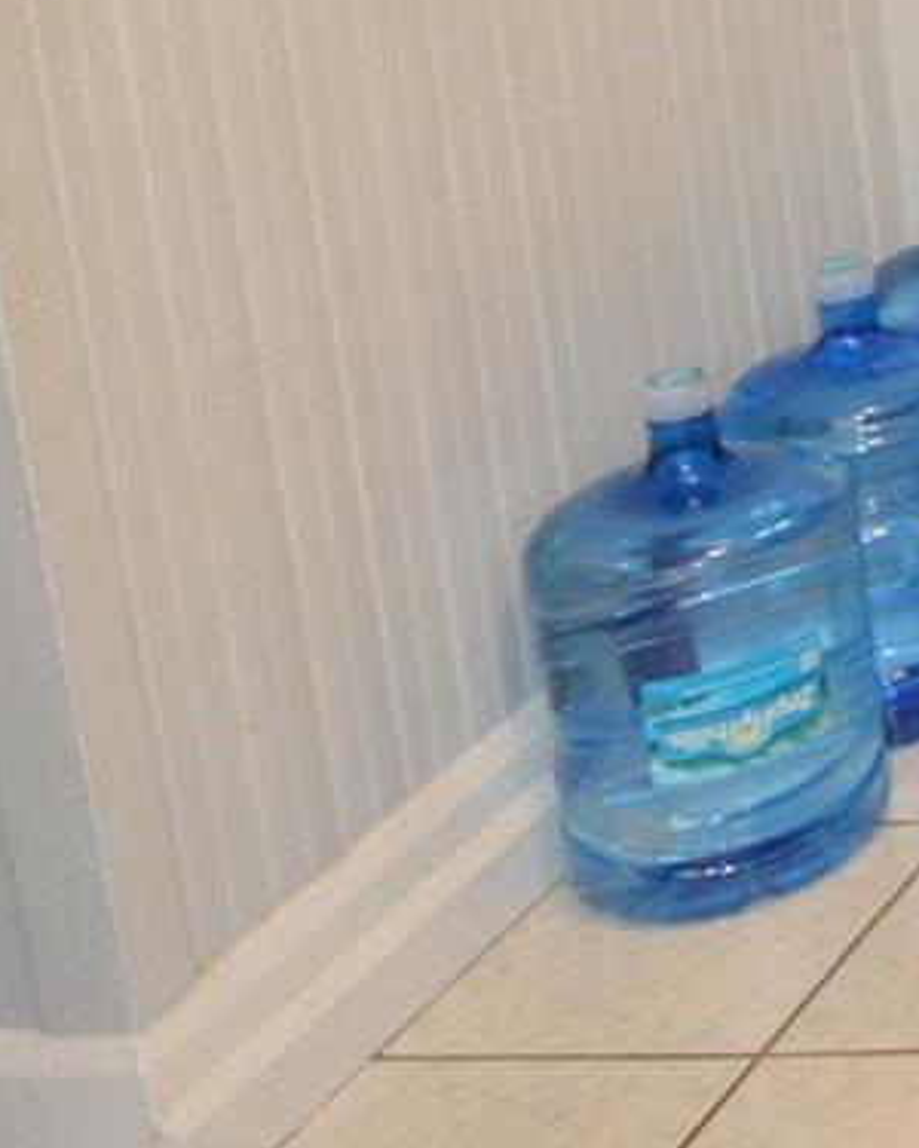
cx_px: 2343
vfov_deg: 23.9
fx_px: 2448
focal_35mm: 72
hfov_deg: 13.6
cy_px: -259
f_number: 4
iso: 900
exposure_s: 1/60
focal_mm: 12
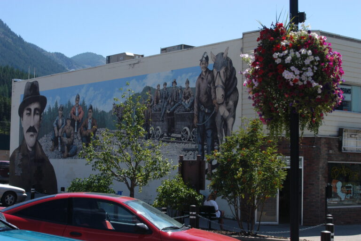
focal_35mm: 72
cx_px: 180
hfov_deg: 28.1
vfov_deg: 18.9
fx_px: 722
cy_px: 120
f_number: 9
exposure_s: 1/400
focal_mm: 48
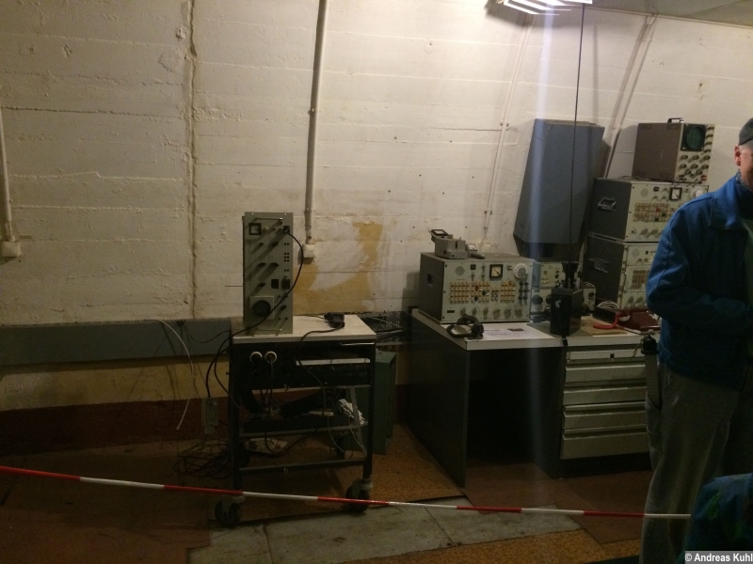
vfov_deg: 48.2
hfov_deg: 61.7
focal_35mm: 29
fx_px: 631
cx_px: 376
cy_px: 282
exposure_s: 1/15
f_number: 2.2
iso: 320
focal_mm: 4.15
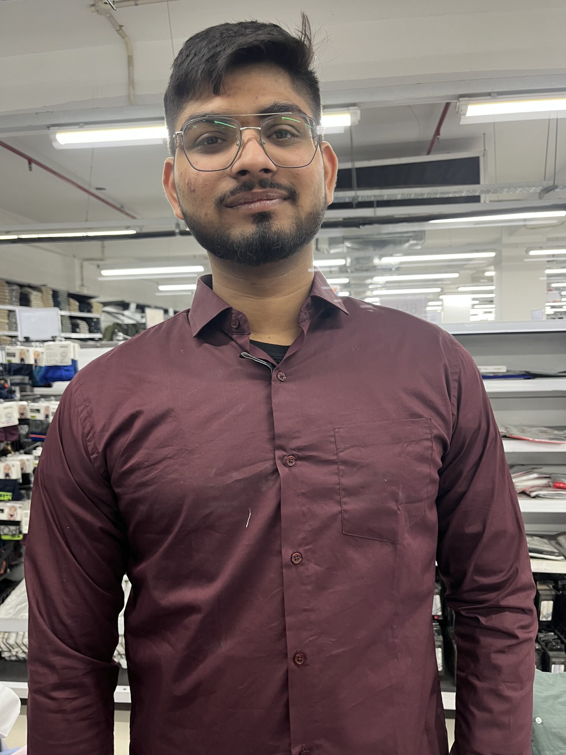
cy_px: 378
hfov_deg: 53.1
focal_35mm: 26
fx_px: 567
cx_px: 283
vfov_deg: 67.3
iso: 125
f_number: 1.6
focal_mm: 5.1
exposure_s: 1/50
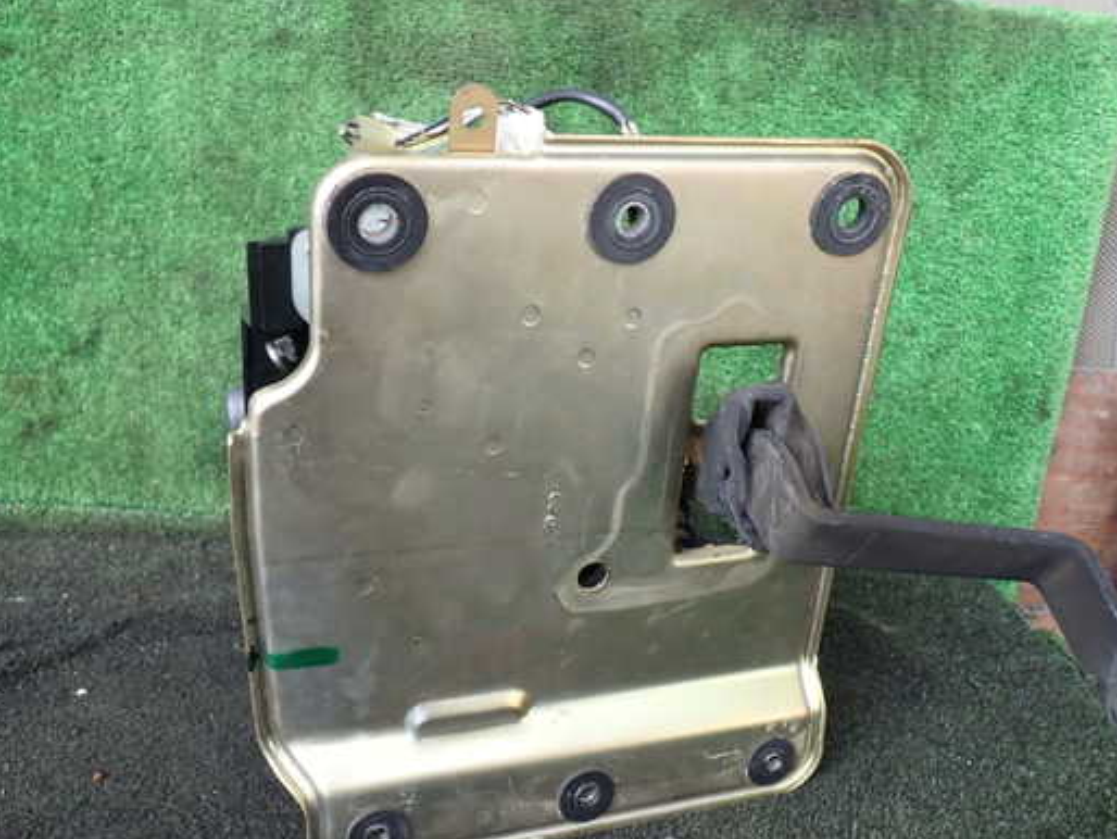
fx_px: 1130
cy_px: 430
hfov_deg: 52.6
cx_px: 569
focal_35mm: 35
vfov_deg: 40.7
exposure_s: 1/60
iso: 160
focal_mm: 5.4
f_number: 2.3
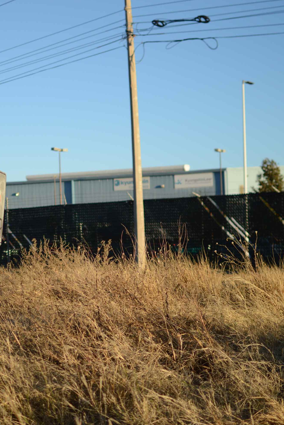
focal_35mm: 80
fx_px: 944
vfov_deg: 25.4
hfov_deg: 17.0
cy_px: 214
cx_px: 67
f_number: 1.8
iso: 100
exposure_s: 1/2500
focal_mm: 35
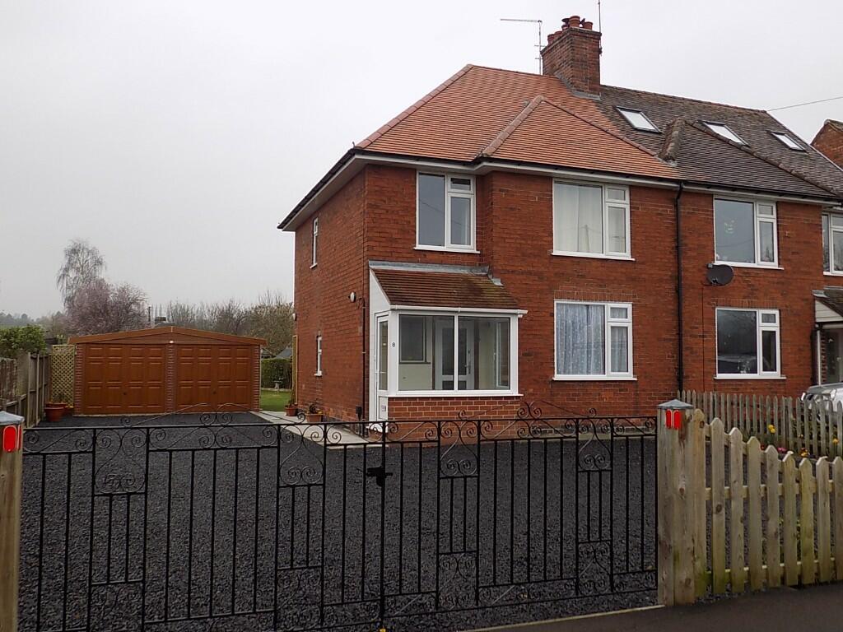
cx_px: 422
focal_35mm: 30
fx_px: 731
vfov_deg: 46.8
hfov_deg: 60.0
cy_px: 316
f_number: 3.3
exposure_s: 1/80
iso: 80
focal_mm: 5.3
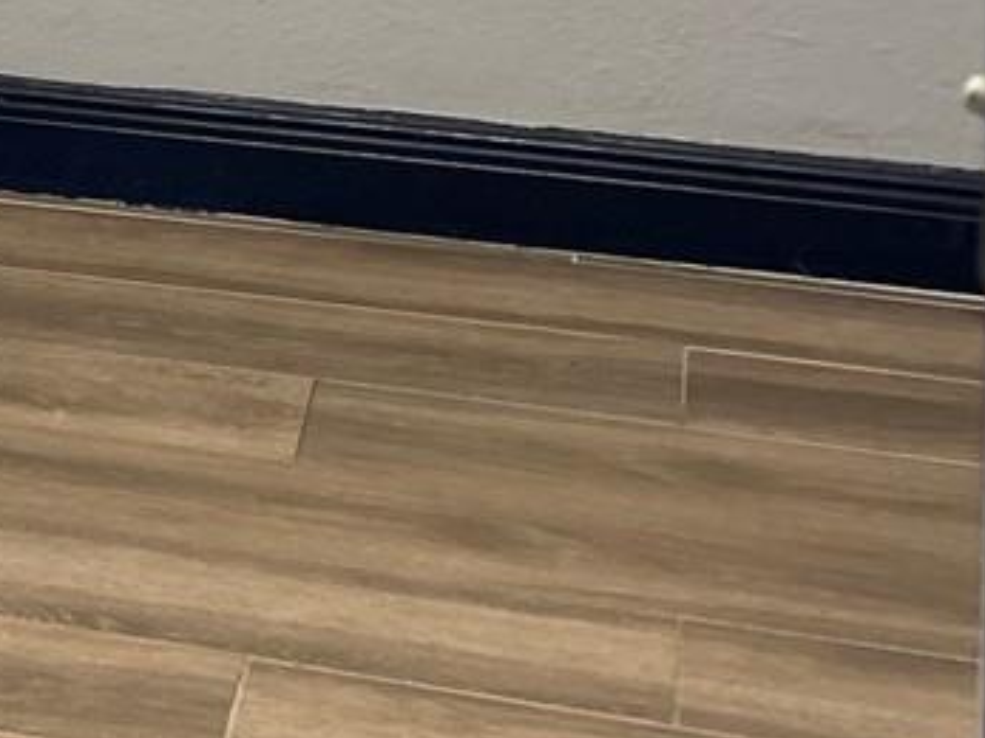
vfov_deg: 11.4
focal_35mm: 120
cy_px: -619
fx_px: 3413
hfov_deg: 13.8
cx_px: -1019
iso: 125
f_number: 1.5
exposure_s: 1/120
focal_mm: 5.7
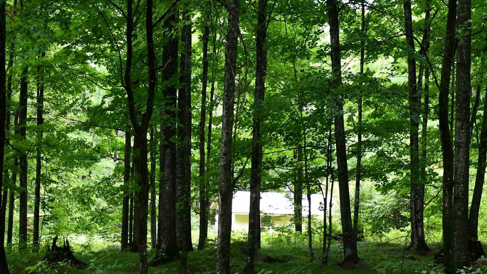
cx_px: 311
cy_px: 216
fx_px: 943
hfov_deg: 28.8
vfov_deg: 16.4
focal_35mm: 73
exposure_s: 1/250
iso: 800
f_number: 4
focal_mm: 30
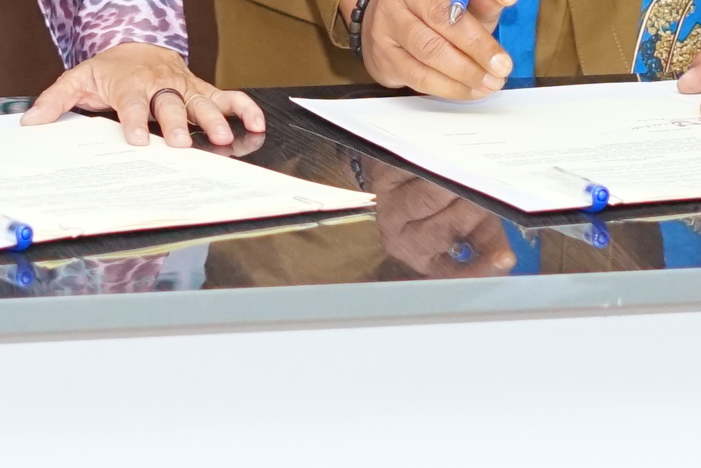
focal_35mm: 294
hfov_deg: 7.0
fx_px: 5724
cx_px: 398
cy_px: -552
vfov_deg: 4.6
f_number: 2.5
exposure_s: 1/250
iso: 2000
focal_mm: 50
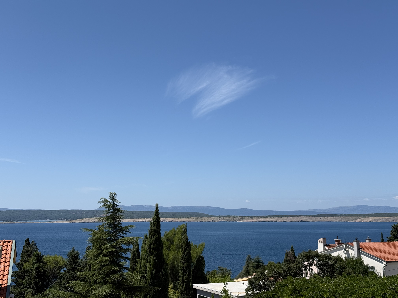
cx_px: 199
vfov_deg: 30.3
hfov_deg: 39.7
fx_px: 552
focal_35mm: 48
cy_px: 149
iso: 64
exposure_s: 1/7143
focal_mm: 6.76
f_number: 1.78
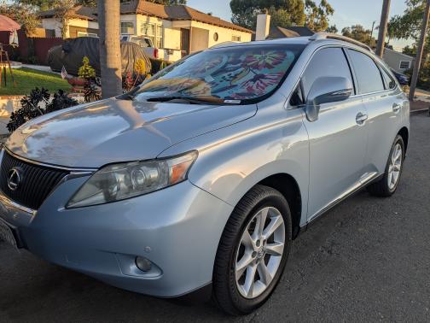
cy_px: 162
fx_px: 335
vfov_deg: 51.4
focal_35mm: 27
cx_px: 215
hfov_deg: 65.3
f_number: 1.73
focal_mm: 4.38
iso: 36
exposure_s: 1/731
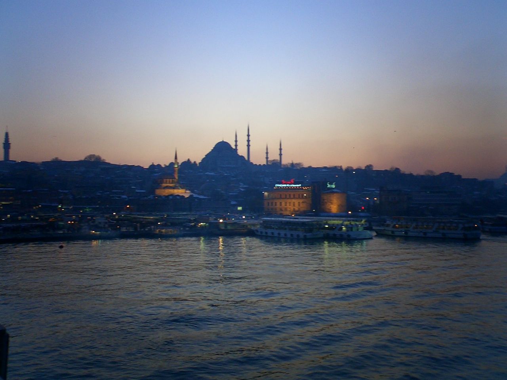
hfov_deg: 50.1
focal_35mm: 37
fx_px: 542
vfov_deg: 38.7
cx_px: 254
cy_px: 190
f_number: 3.5
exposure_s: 1/13
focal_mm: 5.6
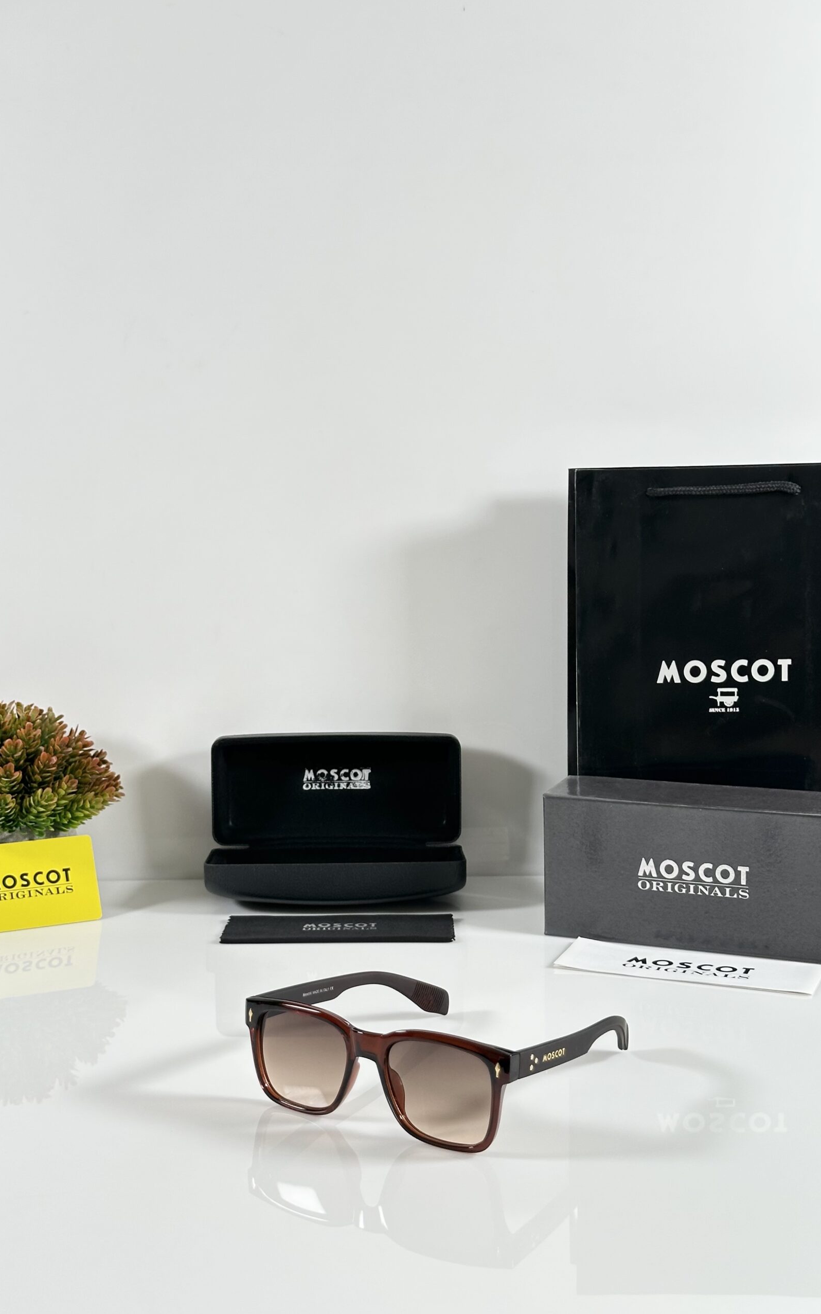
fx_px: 1826
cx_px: 392
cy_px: 656
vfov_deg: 39.6
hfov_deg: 25.3
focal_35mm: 51
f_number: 1.78
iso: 50
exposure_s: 1/50
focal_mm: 6.86
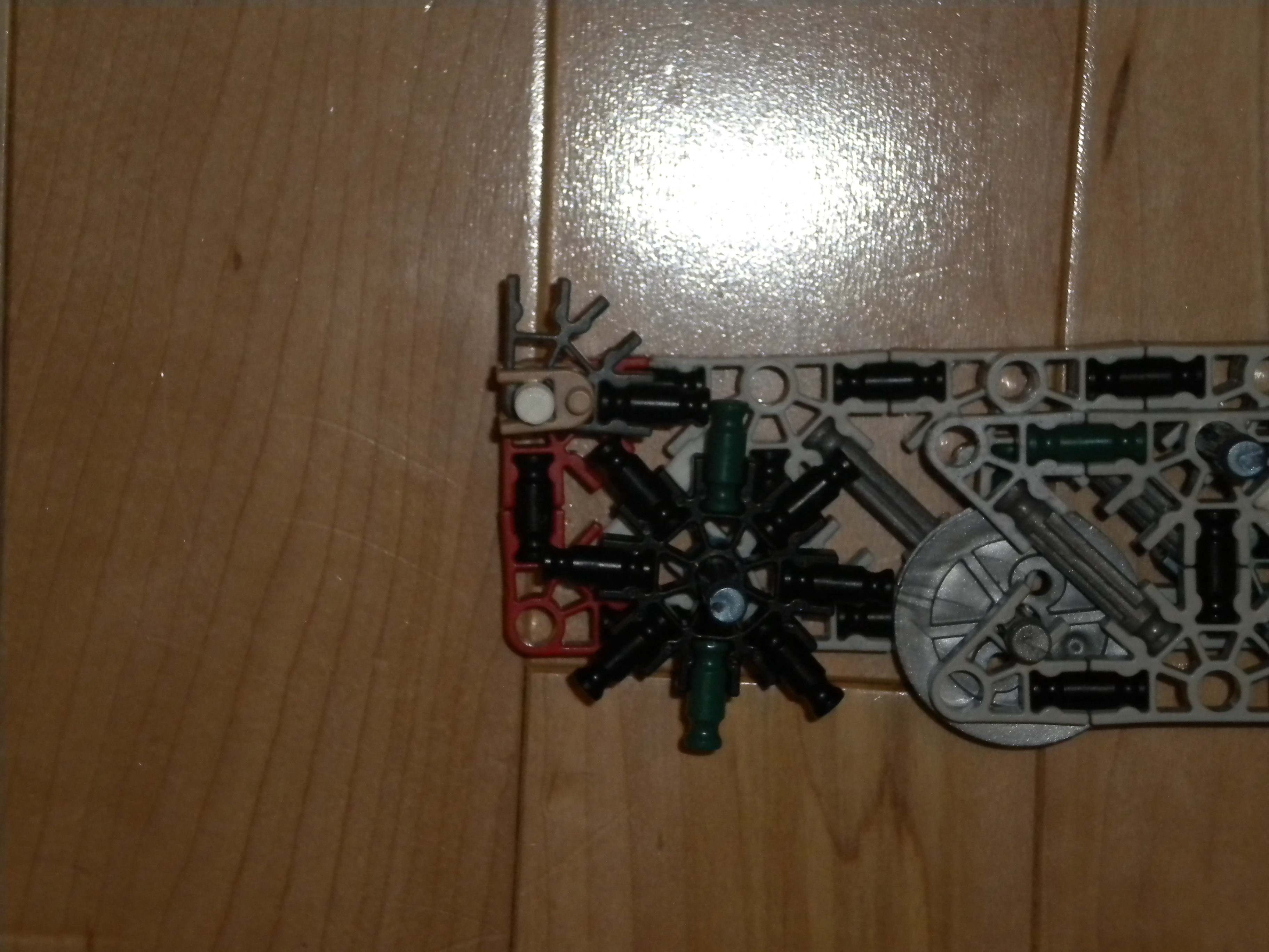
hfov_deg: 18.7
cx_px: 634
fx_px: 3849
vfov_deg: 14.1
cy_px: 476
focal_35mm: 105
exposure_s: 1/60
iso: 400
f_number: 5.9
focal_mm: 18.9
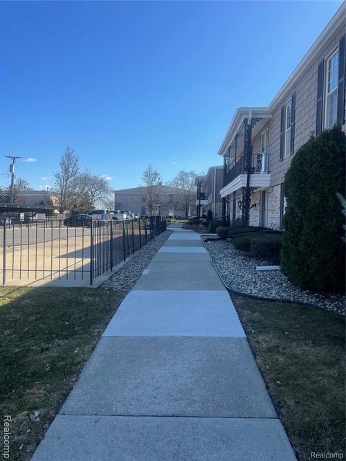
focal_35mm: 26
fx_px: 347
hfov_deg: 53.0
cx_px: 173
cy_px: 230
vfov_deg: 67.3
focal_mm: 4.2
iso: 32
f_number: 1.6
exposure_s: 1/2212
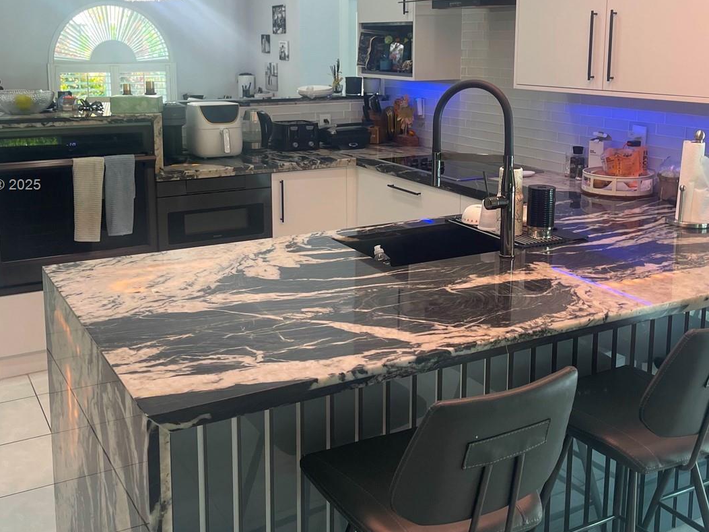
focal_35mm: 38
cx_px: 364
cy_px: 186
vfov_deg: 37.4
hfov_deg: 49.0
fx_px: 778
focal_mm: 5.1
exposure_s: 1/60
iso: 64
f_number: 1.6
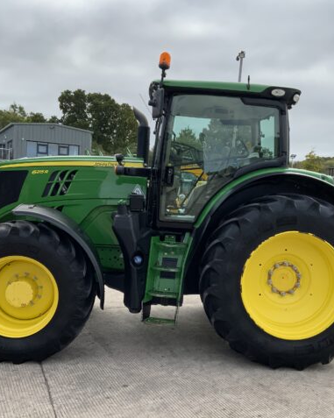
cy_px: 209
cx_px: 188
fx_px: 470
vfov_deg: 48.0
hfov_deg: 39.1
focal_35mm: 38
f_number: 1.8
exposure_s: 1/898
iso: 16
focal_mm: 3
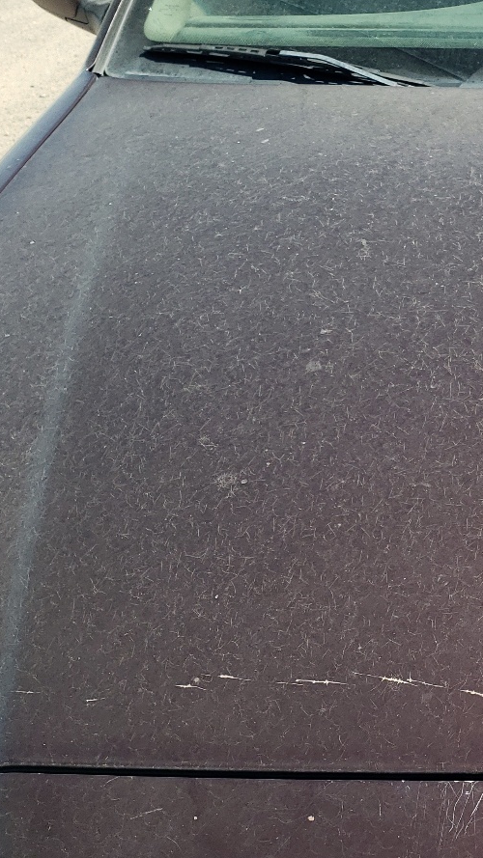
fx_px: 1161
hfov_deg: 21.2
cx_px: 639
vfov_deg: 40.6
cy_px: 424
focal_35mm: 51
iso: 50
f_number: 1.5
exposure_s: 1/2500
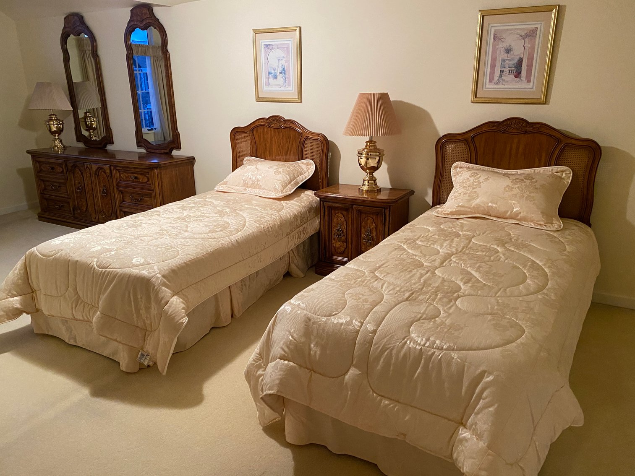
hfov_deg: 67.3
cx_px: 318
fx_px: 477
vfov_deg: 53.1
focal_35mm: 26
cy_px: 238
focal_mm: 4.25
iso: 400
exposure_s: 1/60
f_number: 1.8
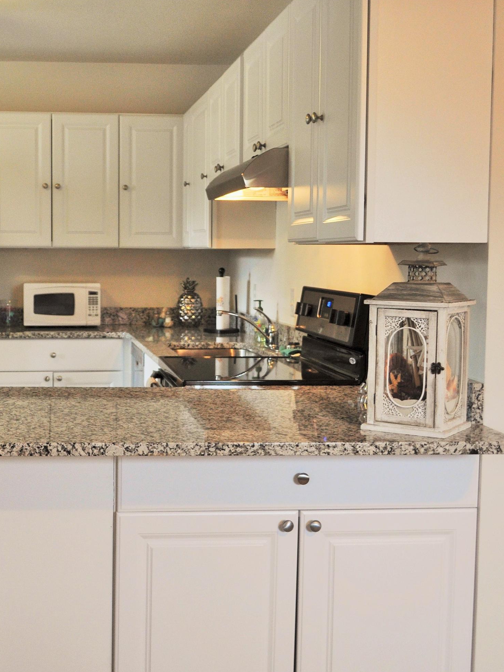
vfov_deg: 36.2
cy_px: 332
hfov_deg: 27.2
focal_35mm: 53
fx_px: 1029
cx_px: 140
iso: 450
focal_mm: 24
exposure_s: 1/60
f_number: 4
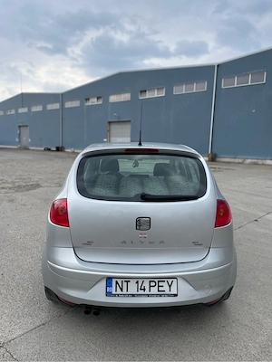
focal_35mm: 26
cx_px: 136
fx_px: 272
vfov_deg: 67.3
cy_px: 181
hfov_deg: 53.1
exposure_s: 1/1642
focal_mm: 4.2
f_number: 1.6
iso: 50
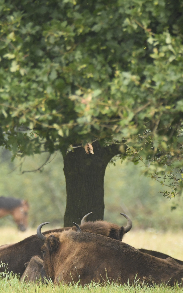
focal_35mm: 1183
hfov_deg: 1.1
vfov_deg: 1.8
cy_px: 146
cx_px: 61
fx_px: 9439
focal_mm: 500
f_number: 6
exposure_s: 1/200
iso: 2000
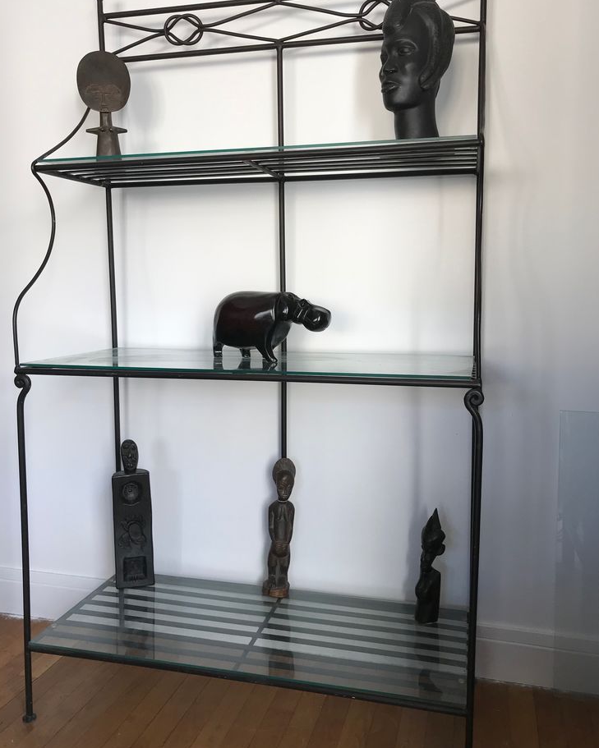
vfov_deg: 58.7
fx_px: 665
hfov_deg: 48.5
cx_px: 302
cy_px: 354
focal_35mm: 30
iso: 25
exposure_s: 1/100
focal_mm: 3.99
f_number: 1.8
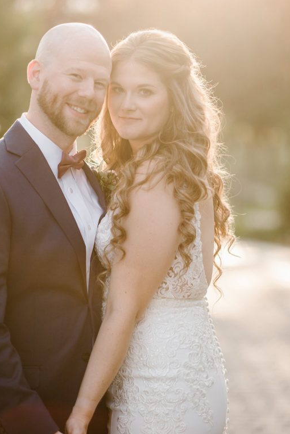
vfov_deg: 17.9
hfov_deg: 12.0
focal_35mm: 114
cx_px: 143
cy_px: 208
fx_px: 1376
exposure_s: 1/1600
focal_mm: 85
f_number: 1.8
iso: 200
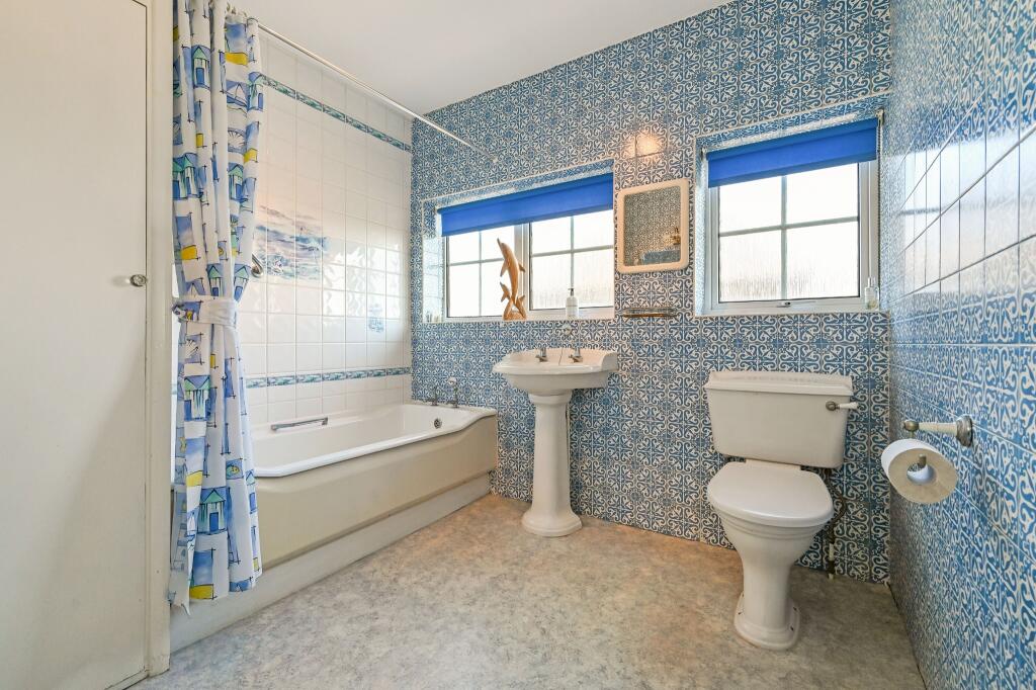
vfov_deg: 77.3
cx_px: 518
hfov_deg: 100.4
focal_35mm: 15
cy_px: 345
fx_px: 432
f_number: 8
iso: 400
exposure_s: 1/60
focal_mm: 15
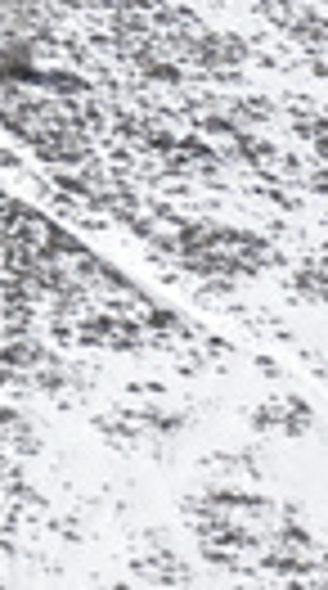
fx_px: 3192
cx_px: 368
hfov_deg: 5.9
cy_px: -81
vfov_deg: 10.4
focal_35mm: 205
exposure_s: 1/8000
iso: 110
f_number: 1.7
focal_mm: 6.7
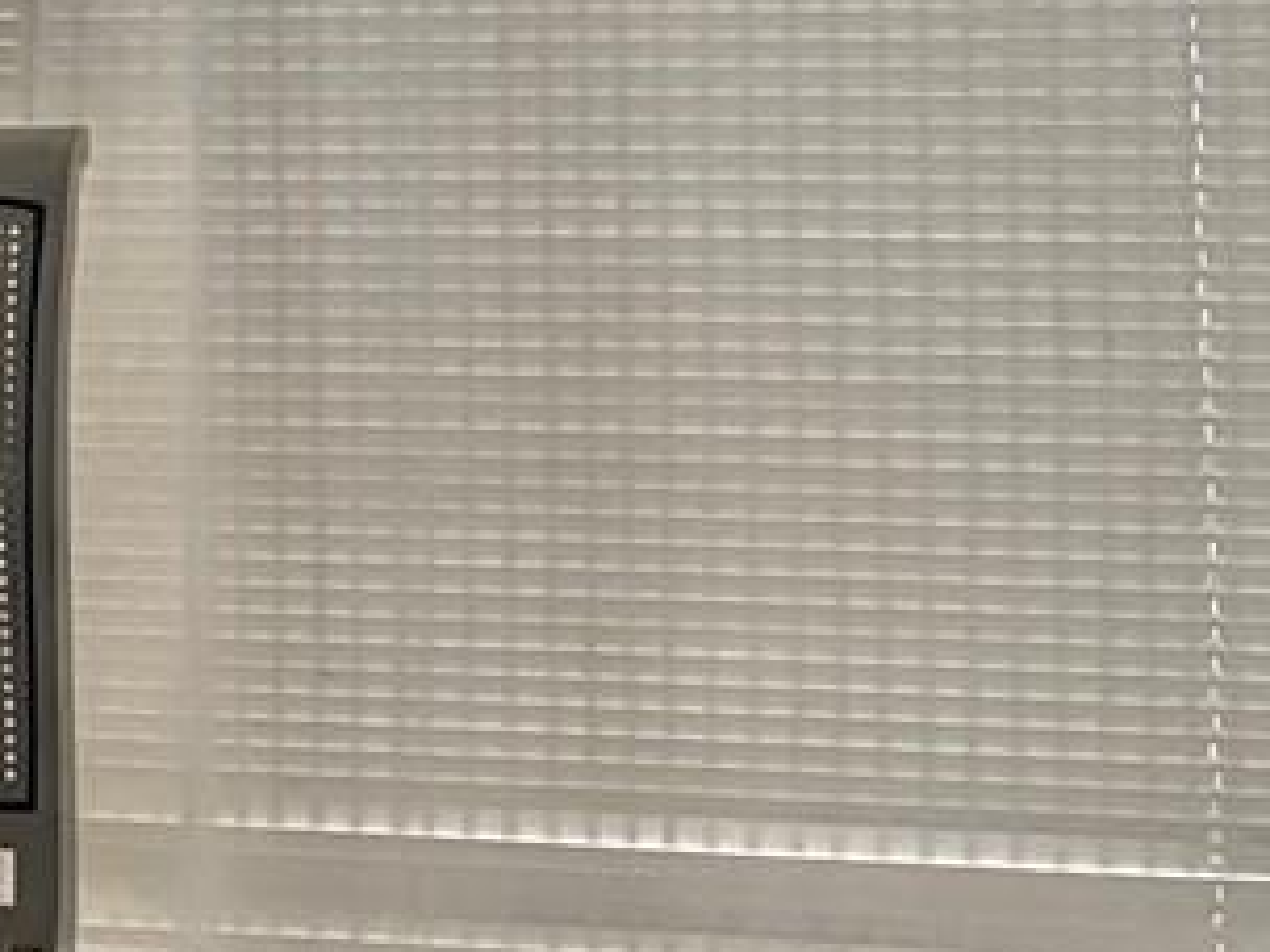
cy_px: -326
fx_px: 5026
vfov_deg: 10.6
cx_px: -1504
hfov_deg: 12.2
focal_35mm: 137
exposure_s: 1/60
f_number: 1.6
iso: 400
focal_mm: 5.96
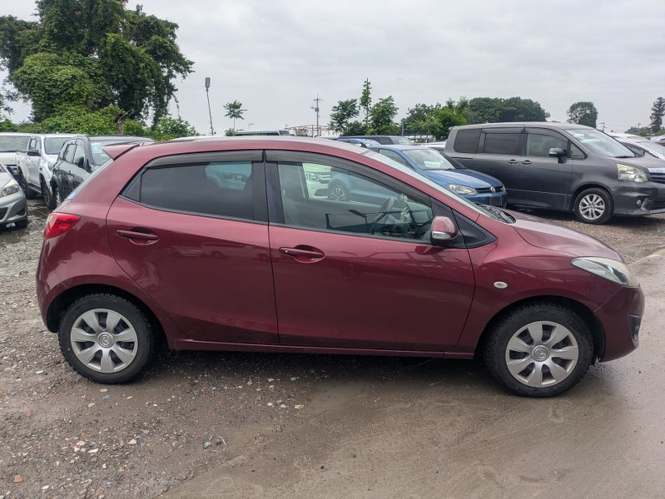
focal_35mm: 25
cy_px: 250
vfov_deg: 54.9
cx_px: 332
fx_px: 480
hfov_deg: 69.4
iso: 56
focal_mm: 5.43
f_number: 1.89
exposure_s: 1/316
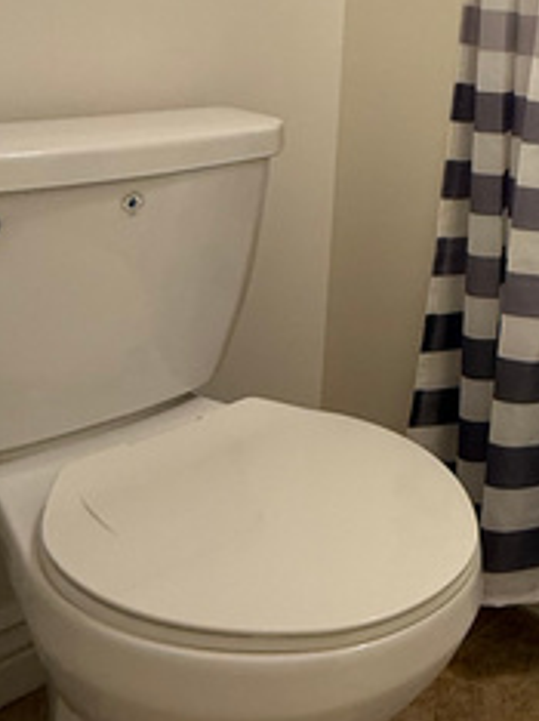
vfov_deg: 37.3
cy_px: 15
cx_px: 752
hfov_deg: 25.6
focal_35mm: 46
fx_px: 957
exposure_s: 1/60
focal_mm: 2.22
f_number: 2.2
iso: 200
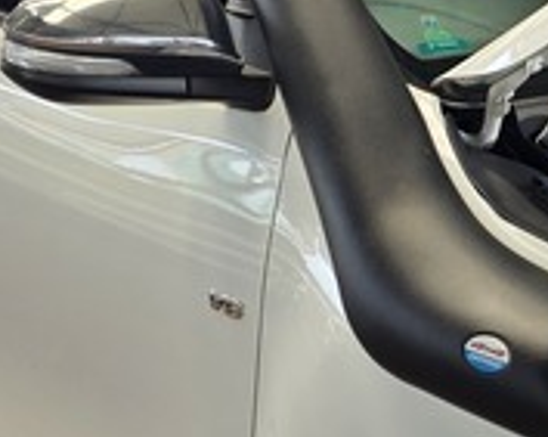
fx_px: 2105
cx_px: 638
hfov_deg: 14.4
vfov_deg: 11.8
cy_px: 245
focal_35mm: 130
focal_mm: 6.25
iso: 32
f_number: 1.7
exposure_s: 1/180
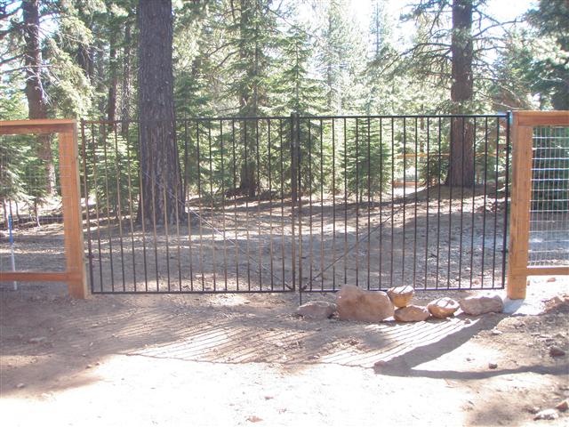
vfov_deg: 37.7
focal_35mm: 38
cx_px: 284
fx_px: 625
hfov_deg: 49.0
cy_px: 214
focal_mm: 6.7
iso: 80
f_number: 3.5
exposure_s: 1/60
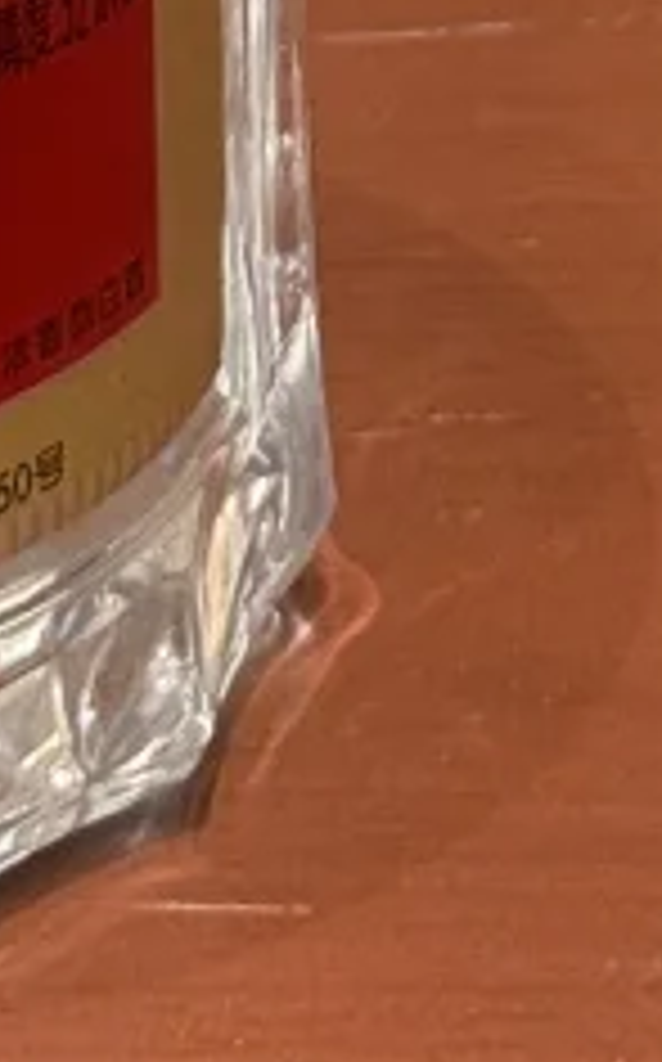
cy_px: -1143
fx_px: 8999
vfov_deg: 6.5
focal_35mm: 311
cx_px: 829
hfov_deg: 4.2
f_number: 1.78
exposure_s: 1/50
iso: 125
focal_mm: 6.76
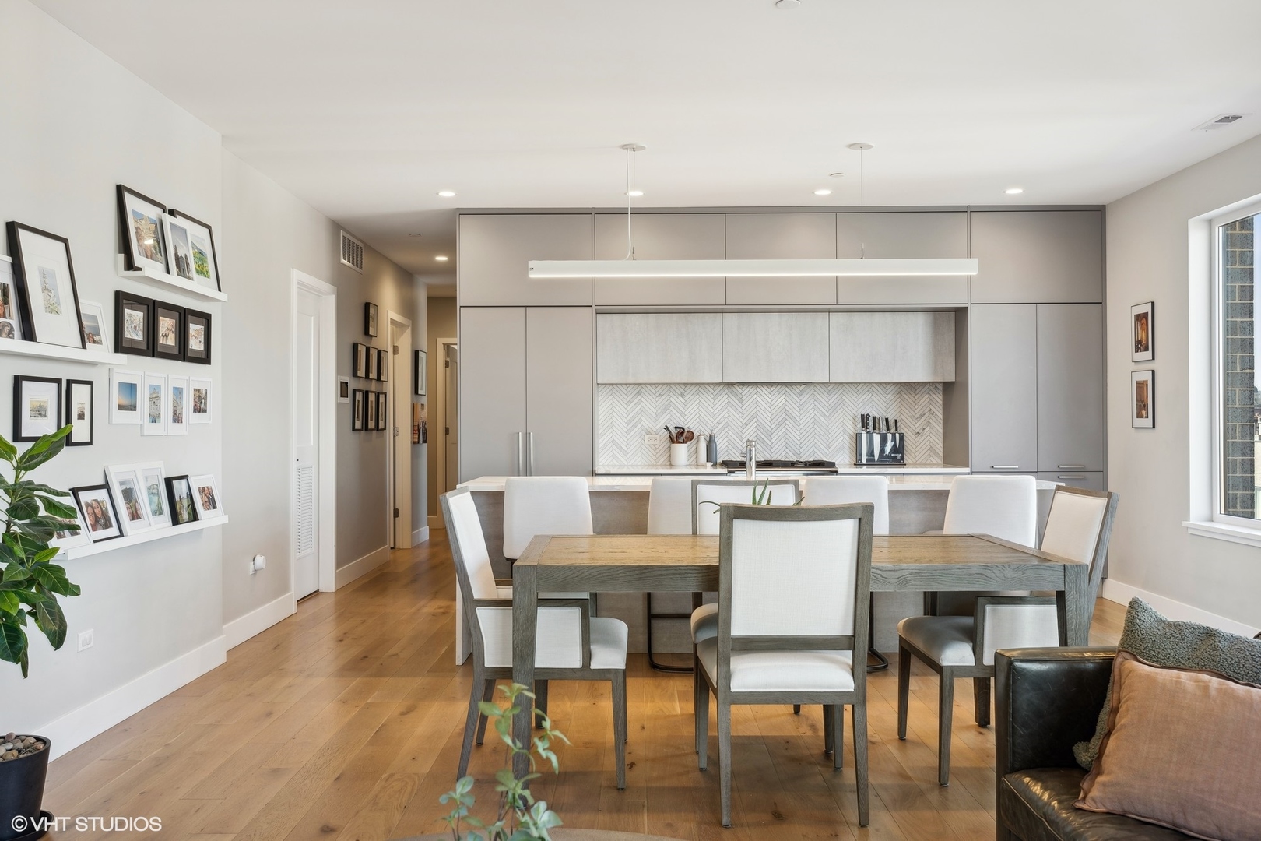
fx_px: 1086
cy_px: 420
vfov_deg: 42.3
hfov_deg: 60.3
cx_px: 630
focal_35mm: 31
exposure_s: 1/13
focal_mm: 31
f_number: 8
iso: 200
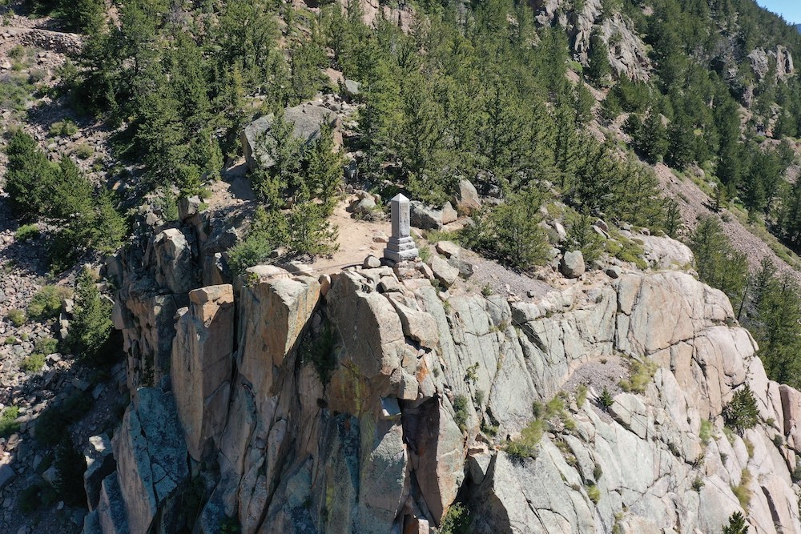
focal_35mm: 28
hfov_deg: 65.5
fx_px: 623
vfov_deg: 46.4
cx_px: 400
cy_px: 267
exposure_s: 1/320
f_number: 5.6
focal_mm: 10.26
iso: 100
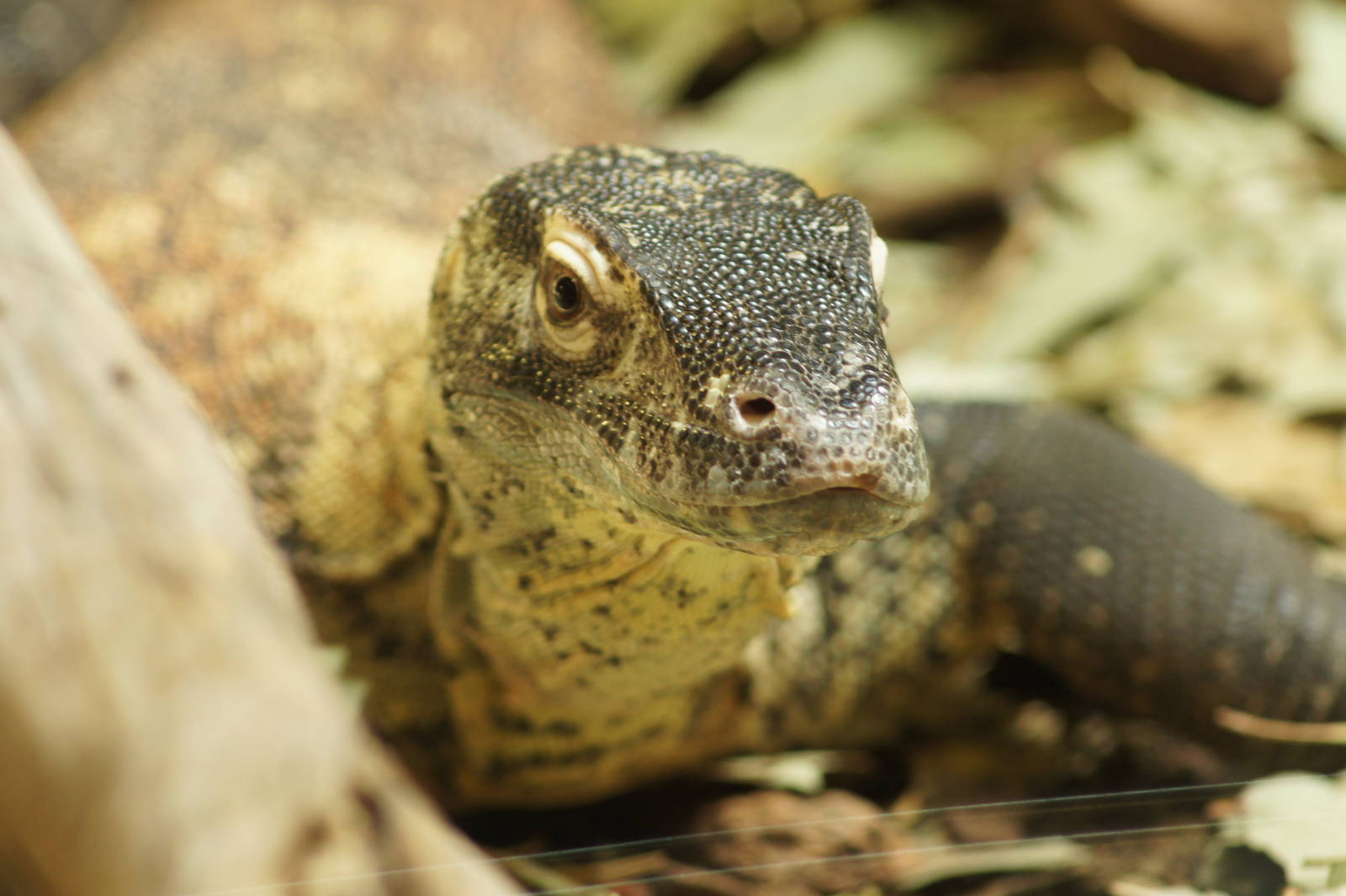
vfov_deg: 5.1
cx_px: 673
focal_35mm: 270
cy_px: 448
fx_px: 10089
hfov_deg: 7.6
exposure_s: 1/25
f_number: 5.6
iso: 400
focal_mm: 180
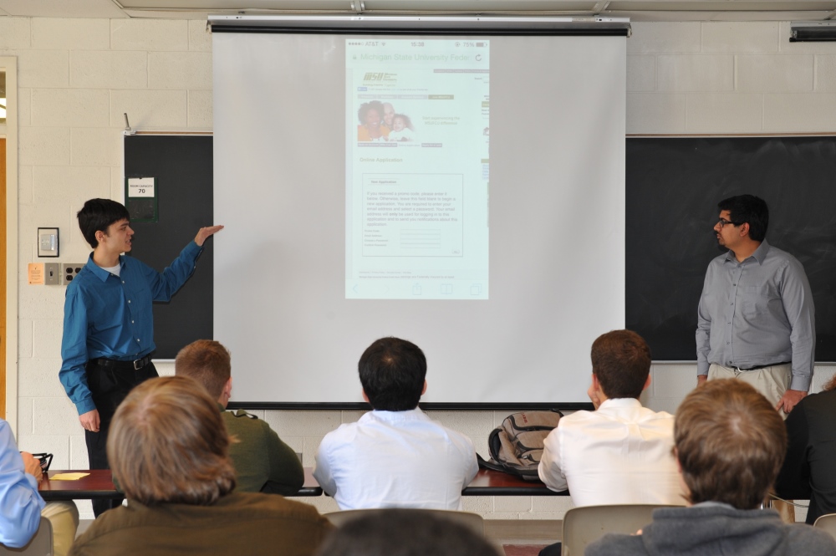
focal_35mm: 62
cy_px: 278
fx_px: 1439
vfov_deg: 21.9
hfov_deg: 32.4
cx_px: 418
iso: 1000
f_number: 7.1
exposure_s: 1/60
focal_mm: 62
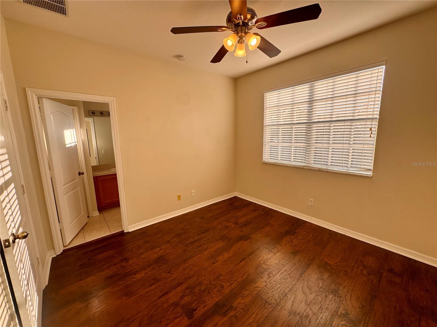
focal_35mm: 14
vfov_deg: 85.7
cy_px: 164
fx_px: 177
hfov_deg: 102.1
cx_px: 218
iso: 40
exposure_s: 1/271
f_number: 2.2
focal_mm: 2.22
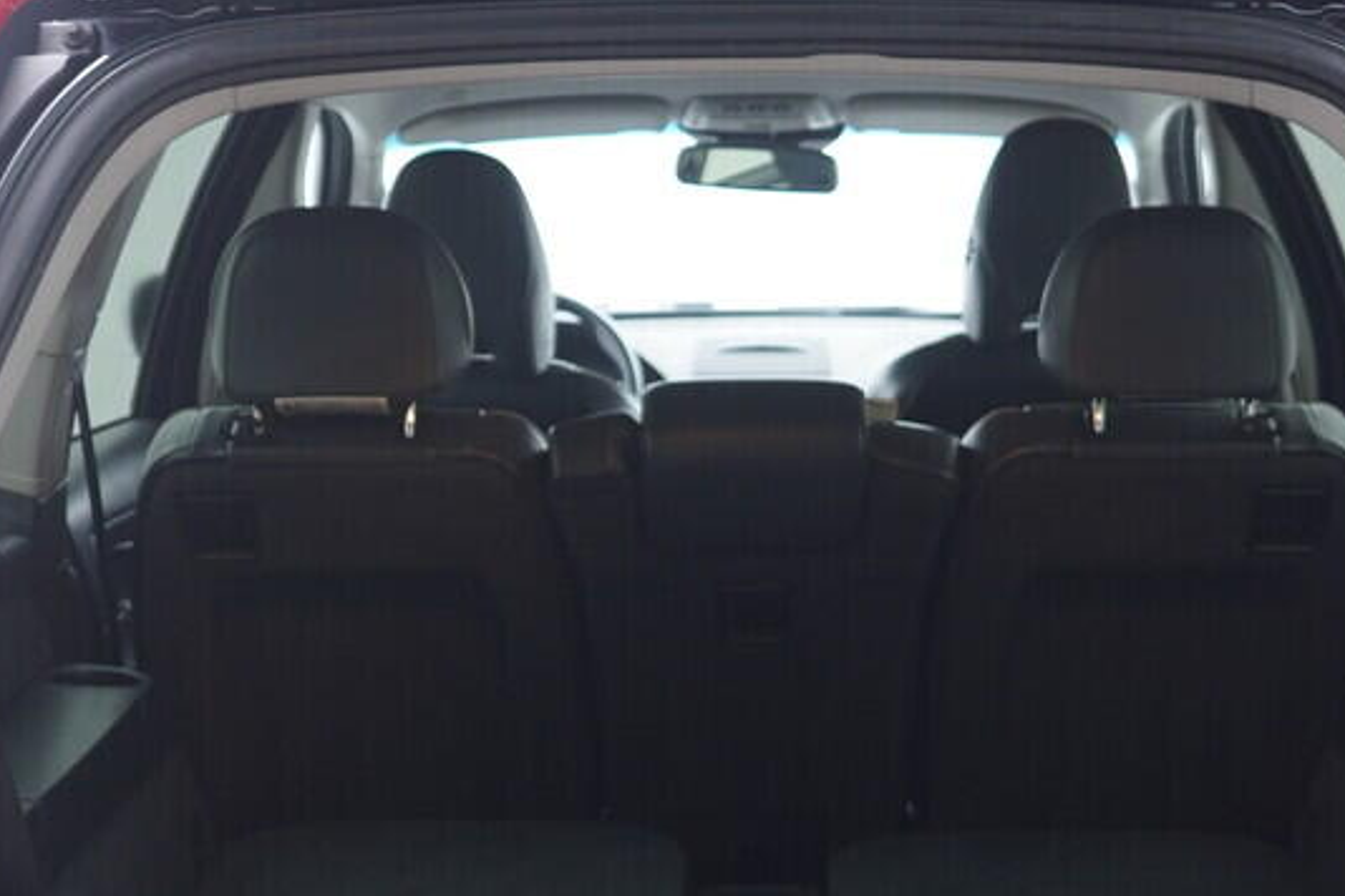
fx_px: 2578
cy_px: 794
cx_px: 778
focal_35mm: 69
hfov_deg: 29.2
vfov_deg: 19.4
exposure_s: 1/40
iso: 320
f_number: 2.8
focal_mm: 24
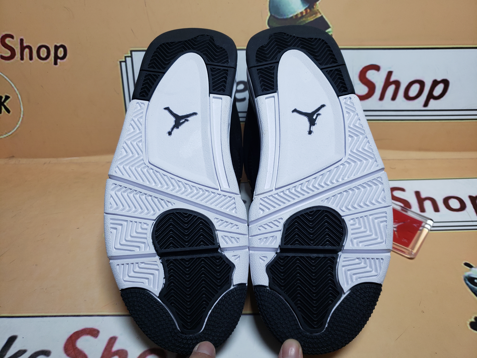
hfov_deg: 67.3
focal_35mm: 26
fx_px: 358
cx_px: 238
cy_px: 179
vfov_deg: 53.1
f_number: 1.5
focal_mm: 4.3
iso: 50
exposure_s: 1/827
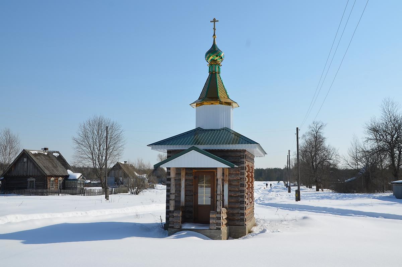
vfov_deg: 35.4
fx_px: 418
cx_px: 201
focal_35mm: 38
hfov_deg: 51.3
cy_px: 134
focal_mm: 25
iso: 100
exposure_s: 1/400
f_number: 10
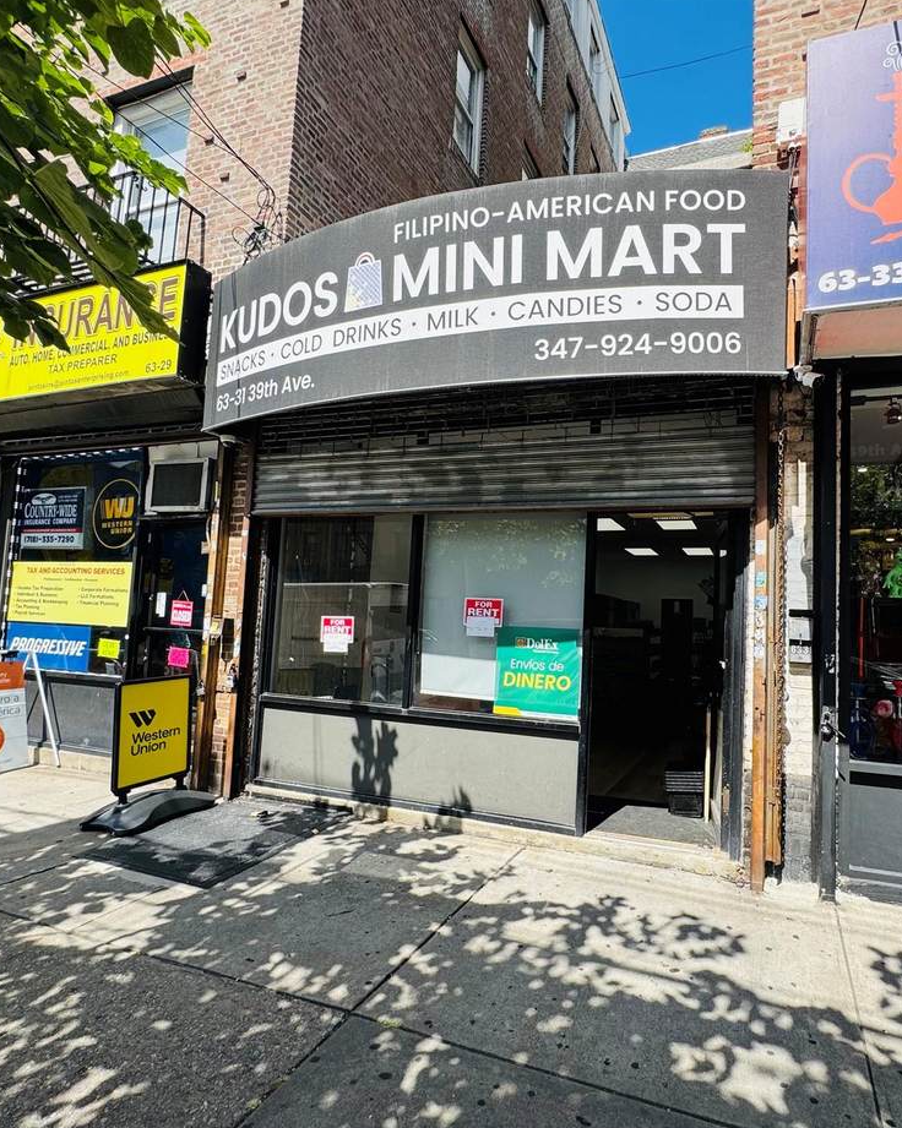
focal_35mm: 19
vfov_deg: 83.3
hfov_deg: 70.2
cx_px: 537
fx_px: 634
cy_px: 579
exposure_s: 1/641
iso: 50
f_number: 2.2
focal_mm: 2.22
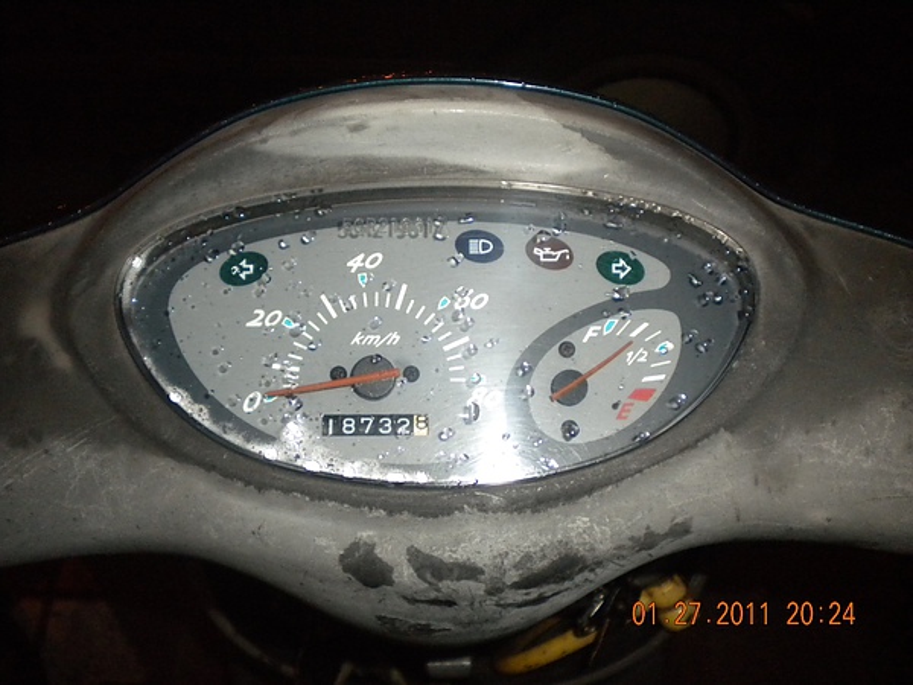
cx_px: 456
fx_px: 923
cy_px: 342
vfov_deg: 40.7
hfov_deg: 52.6
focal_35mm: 35
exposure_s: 1/30
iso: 400
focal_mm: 6.3
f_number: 3.1
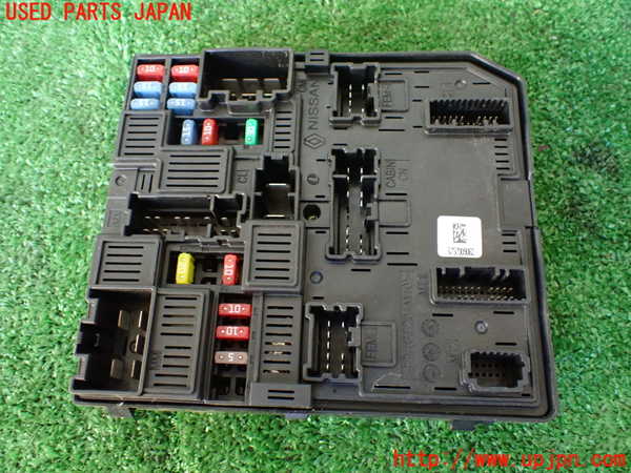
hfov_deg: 60.0
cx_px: 316
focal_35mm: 30
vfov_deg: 46.8
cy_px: 236
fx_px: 547
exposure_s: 1/80
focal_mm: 5.4
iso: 800
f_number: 2.3
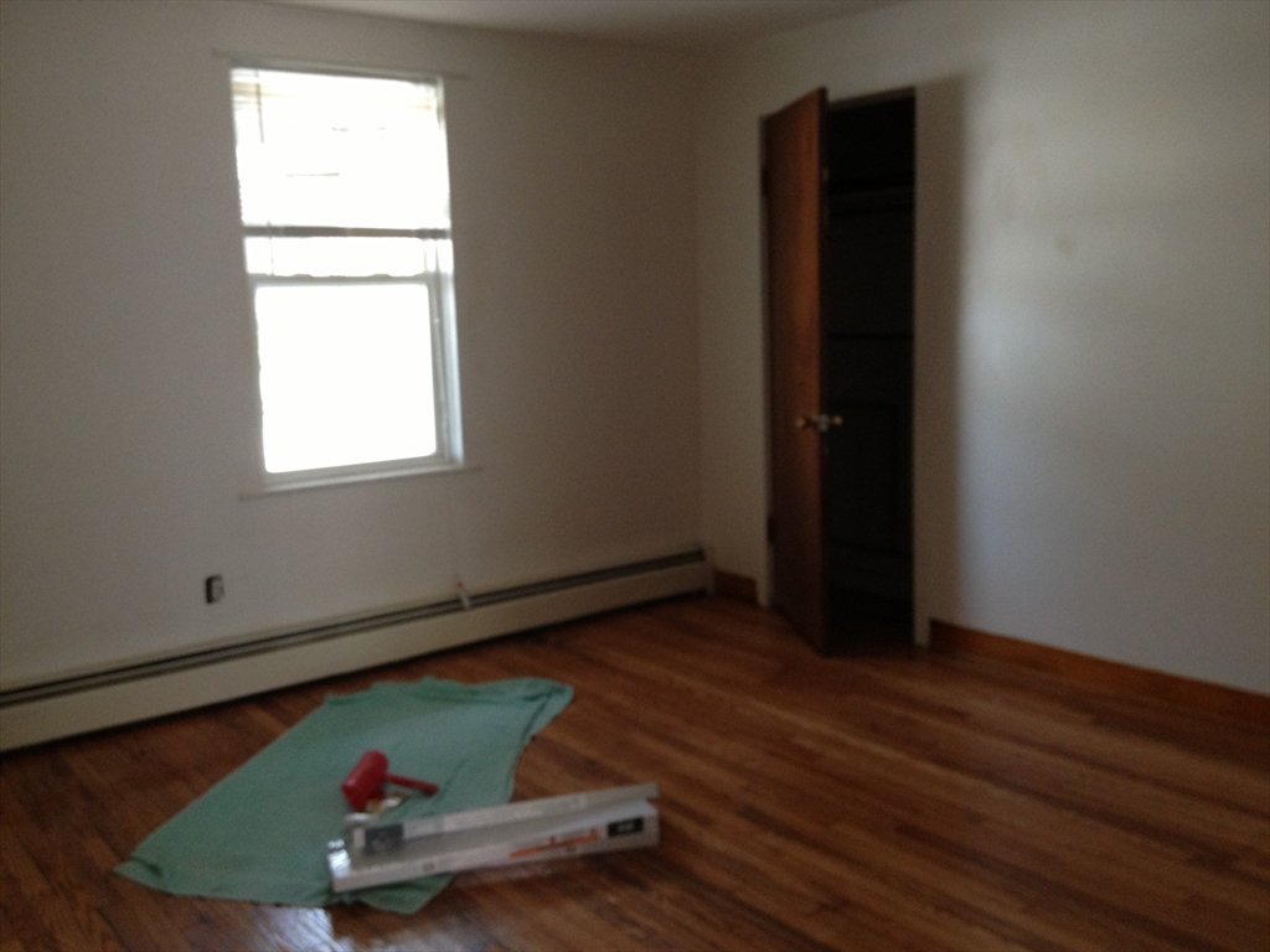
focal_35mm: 35
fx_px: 1284
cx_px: 635
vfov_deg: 40.7
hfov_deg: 52.6
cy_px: 476
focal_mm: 4.28
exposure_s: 1/20
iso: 125
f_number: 2.4
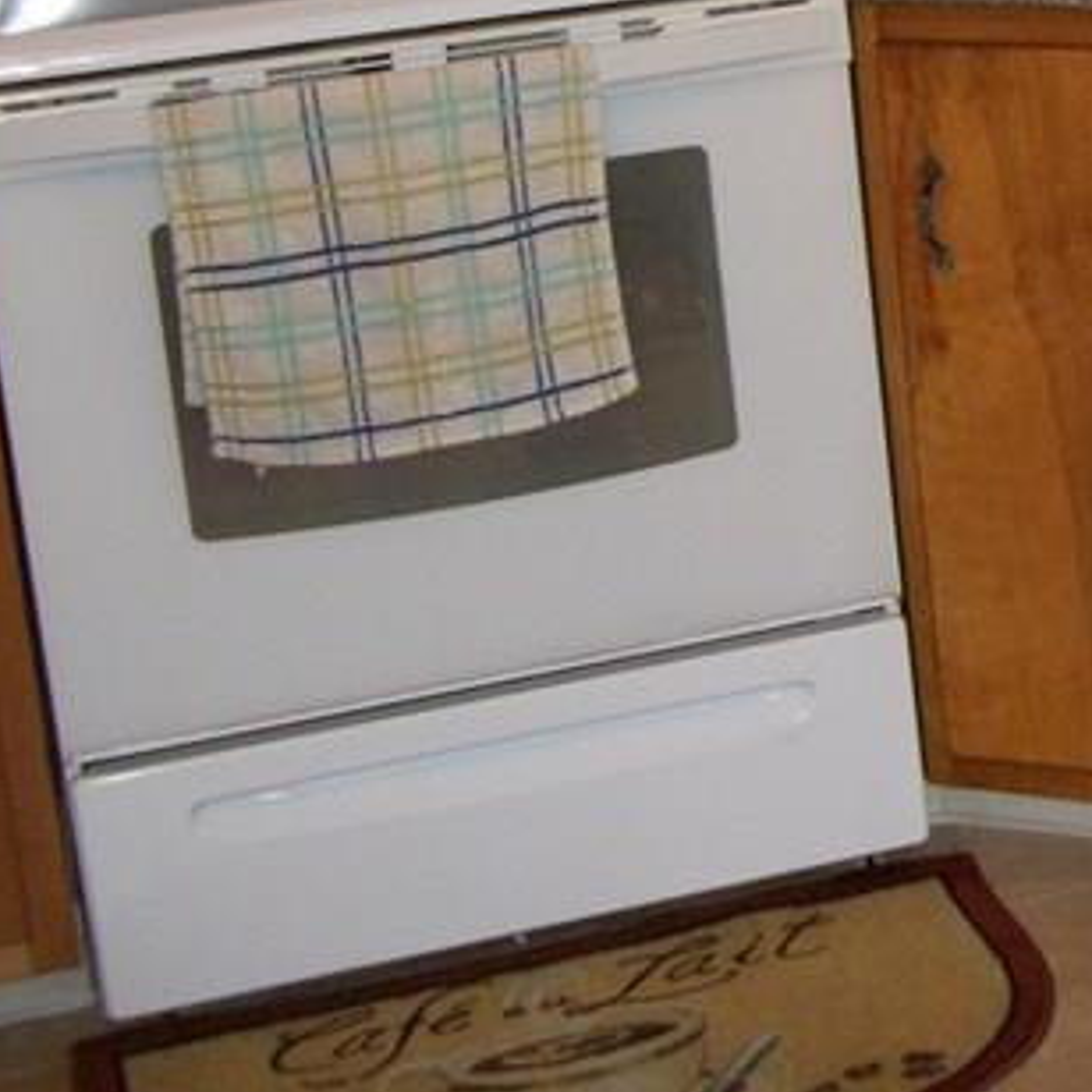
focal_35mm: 94
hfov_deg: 17.2
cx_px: 1496
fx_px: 3355
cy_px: -43
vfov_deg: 18.0
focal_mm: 5.7
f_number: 2.9
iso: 160
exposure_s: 1/30
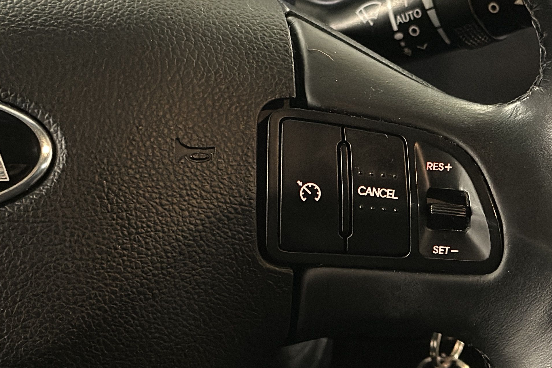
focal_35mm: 105
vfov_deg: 13.0
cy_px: 177
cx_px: 346
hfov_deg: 19.4
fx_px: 1610
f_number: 1.78
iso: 1250
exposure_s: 1/14
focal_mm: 6.86
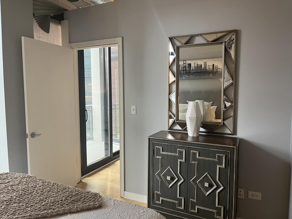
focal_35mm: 26
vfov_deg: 53.1
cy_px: 110
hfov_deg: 67.3
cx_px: 146
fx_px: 219
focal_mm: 5.1
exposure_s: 1/60
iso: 125
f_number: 1.6
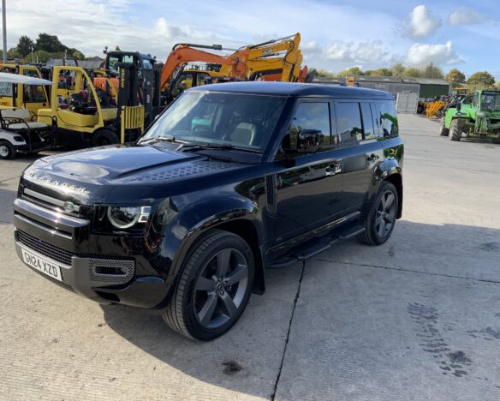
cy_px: 201
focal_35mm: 31
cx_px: 247
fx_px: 459
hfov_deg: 57.1
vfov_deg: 47.2
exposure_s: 1/842
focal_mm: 3
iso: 16
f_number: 1.8
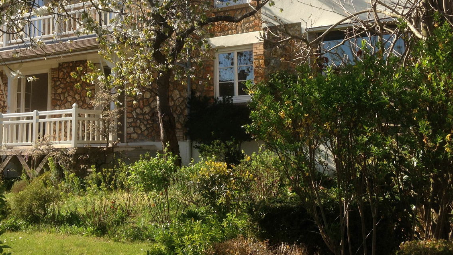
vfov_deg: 23.3
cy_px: 66
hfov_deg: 40.5
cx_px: 191
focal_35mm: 51
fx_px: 612
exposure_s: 1/678
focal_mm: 4.12
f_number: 2.4
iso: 50
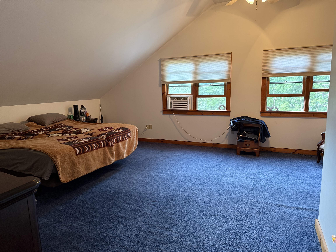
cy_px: 126
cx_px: 168
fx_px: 233
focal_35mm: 24
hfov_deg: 71.6
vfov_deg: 56.8
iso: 400
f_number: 1.78
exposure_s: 1/60
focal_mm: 6.76
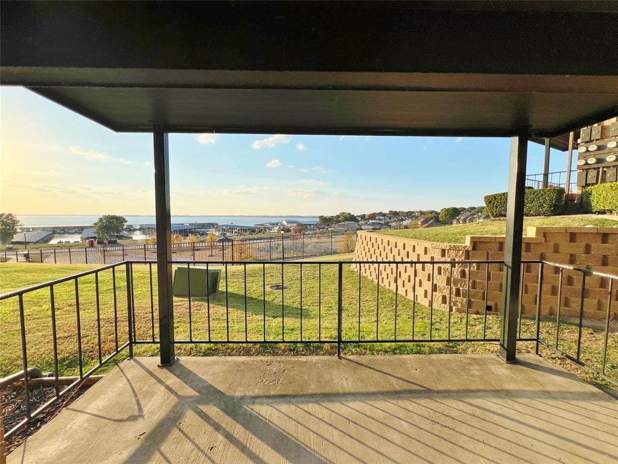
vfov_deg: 89.9
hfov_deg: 106.2
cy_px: 232
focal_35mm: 13
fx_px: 232
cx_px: 309
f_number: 1.8
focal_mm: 1.57
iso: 32
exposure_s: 1/2481
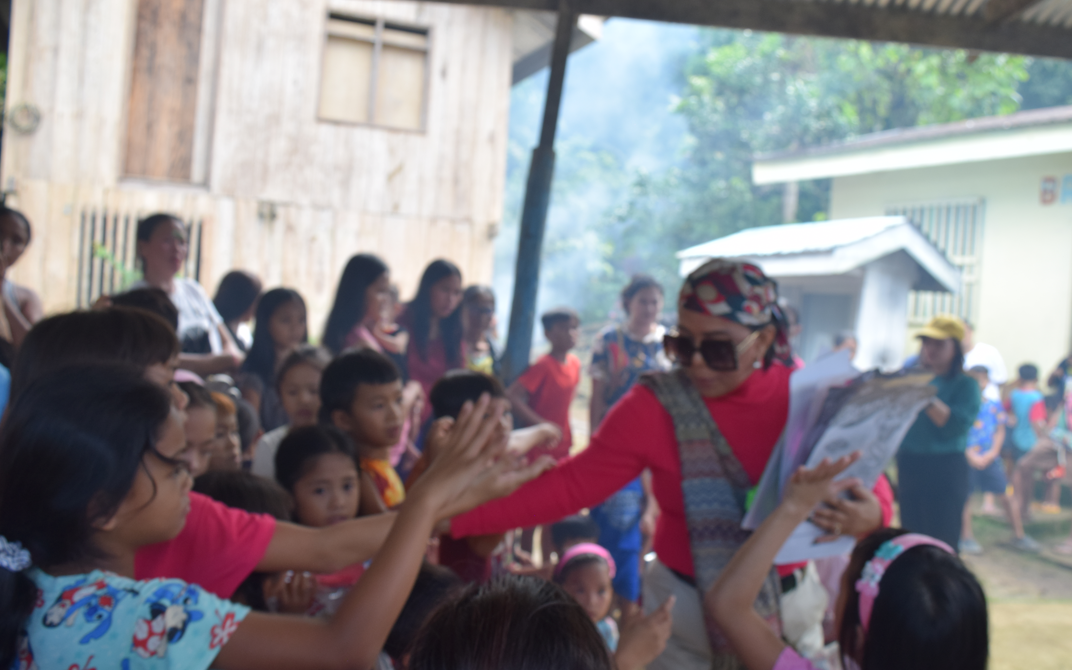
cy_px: 335
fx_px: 906
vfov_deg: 40.6
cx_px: 539
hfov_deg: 61.2
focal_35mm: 31
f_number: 6.3
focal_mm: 20
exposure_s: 1/160
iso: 400
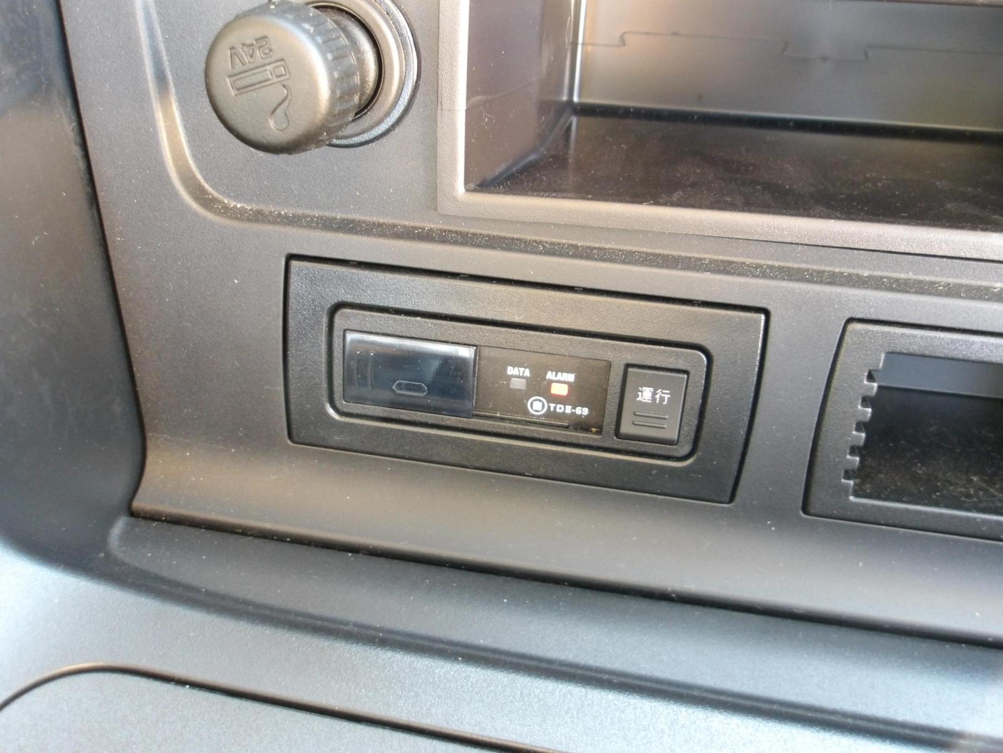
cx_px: 502
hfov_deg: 65.3
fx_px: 782
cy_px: 376
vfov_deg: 51.4
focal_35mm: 27
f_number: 3
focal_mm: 4.9
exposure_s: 1/10
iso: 400
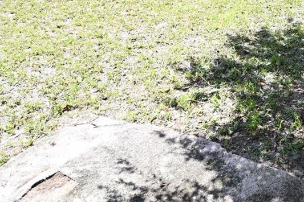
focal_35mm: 45
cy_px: -86
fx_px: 380
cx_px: 279
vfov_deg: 24.5
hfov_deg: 40.1
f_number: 4
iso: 64
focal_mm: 10
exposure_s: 1/250
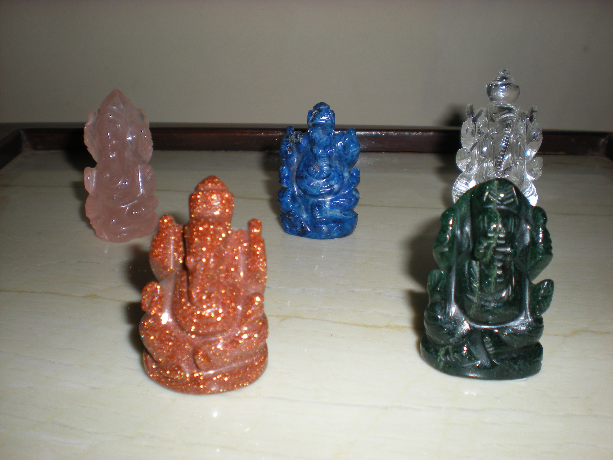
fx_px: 673
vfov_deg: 37.7
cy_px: 230
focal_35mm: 38
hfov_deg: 49.0
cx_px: 306
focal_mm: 6.3
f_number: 3.1
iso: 64
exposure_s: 1/60
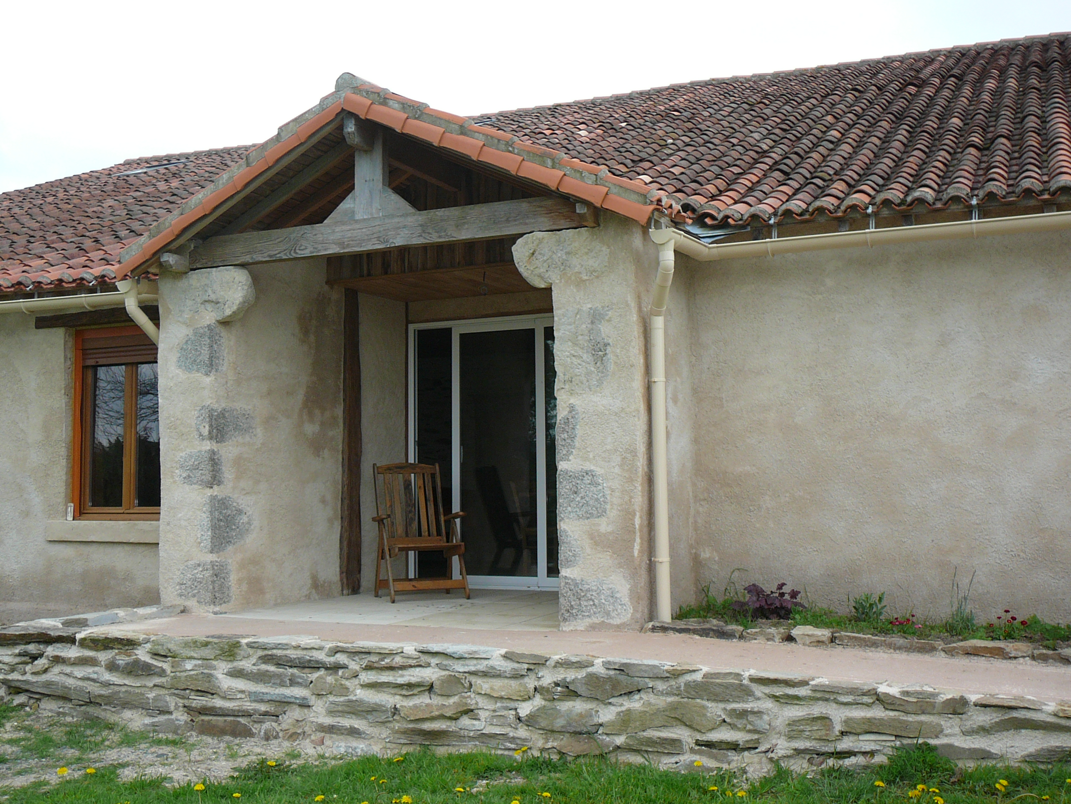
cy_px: 402
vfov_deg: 35.1
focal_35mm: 41
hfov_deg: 45.8
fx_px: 1269
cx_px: 536
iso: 80
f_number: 3.1
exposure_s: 1/250
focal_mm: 6.1
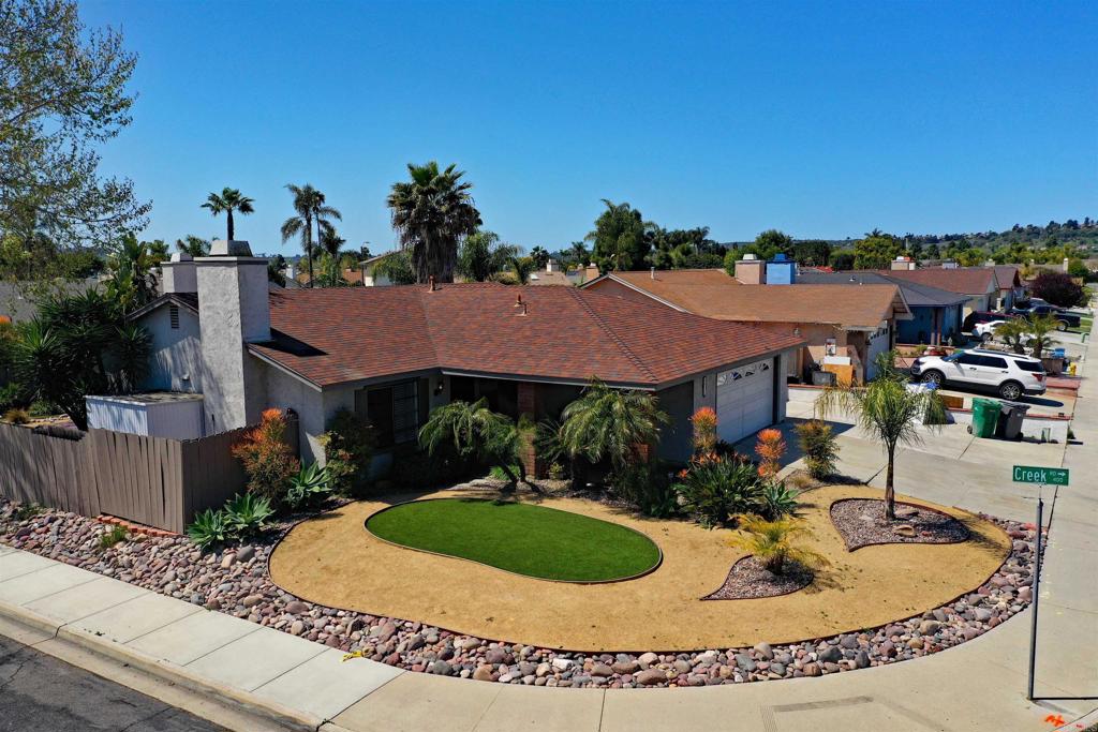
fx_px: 854
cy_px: 366
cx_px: 549
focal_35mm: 28
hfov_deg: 65.5
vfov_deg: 46.4
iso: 100
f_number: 5
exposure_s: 1/200
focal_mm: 10.26
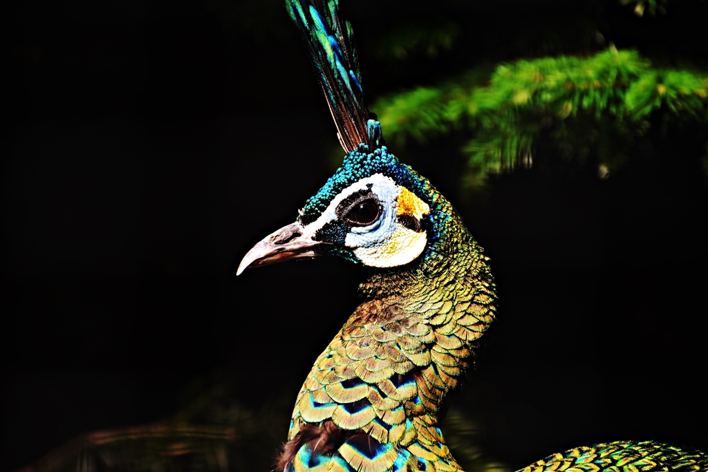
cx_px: 354
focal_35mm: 210
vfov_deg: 6.5
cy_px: 236
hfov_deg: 9.8
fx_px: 4130
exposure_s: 1/640
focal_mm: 140
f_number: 5.6
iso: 800
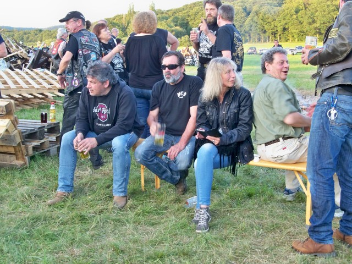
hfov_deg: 38.2
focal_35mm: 50
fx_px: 508
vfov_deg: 29.1
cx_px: 176
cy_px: 132
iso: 160
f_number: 3.8
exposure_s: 1/30
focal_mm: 8.8
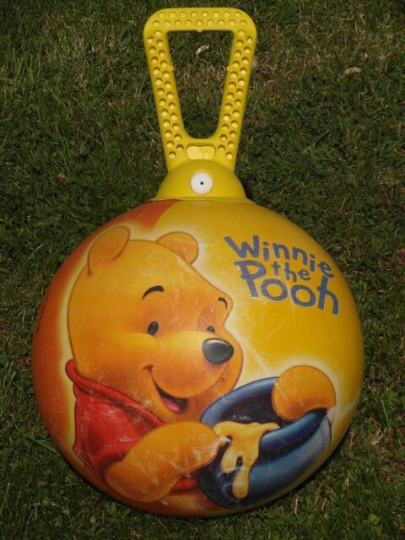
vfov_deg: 11.1
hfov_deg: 8.3
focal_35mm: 178
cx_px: 202
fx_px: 2777
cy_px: 270
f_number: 7
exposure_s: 1/750
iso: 80
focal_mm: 28.9
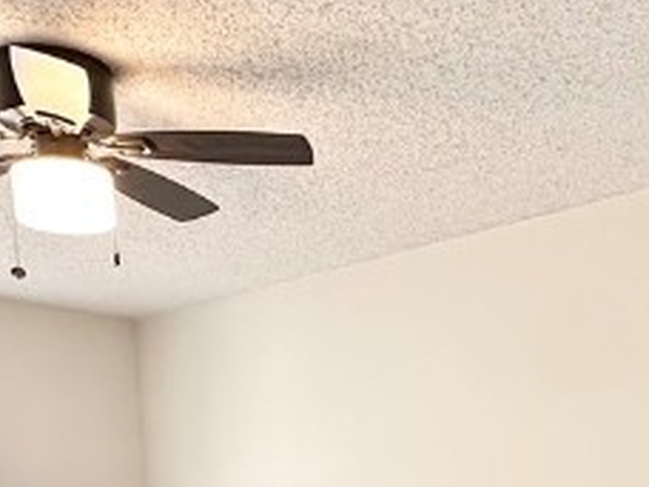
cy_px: 709
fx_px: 1181
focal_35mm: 63
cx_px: 629
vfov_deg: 20.3
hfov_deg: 29.0
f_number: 2.2
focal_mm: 2.22
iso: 250
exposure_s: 1/120
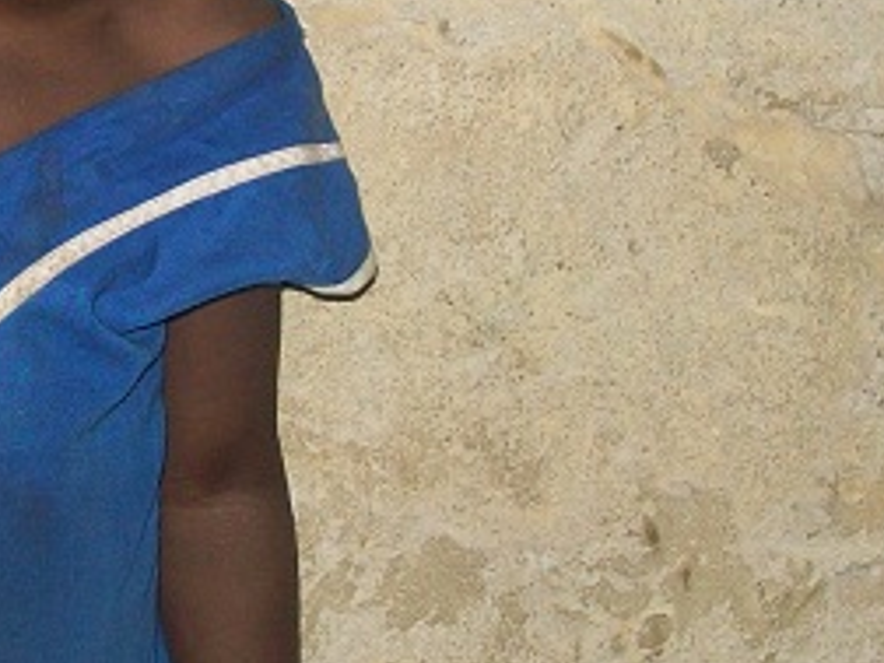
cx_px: -126
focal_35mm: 124
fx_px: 3167
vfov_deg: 12.0
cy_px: 303
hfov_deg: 15.4
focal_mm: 6
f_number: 2.7
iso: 64
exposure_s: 1/60
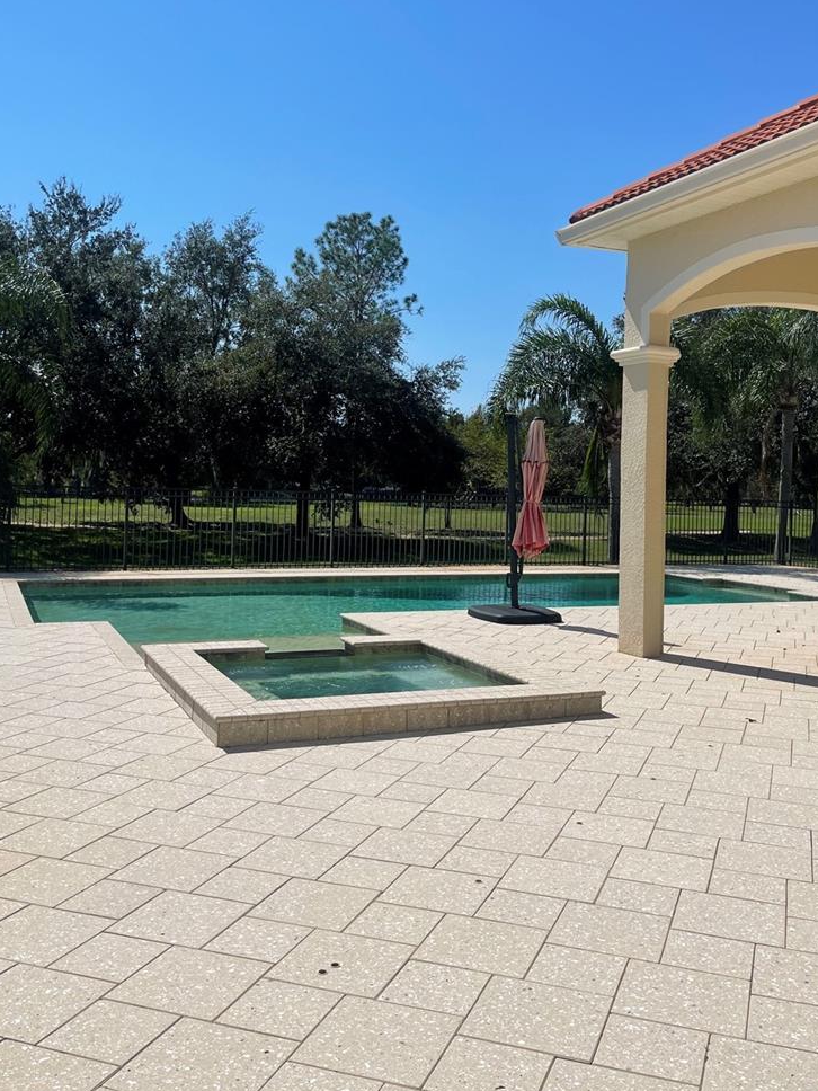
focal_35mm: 31
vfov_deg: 58.1
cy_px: 473
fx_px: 977
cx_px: 429
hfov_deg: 45.4
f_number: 1.6
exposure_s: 1/7937
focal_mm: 5.1
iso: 32
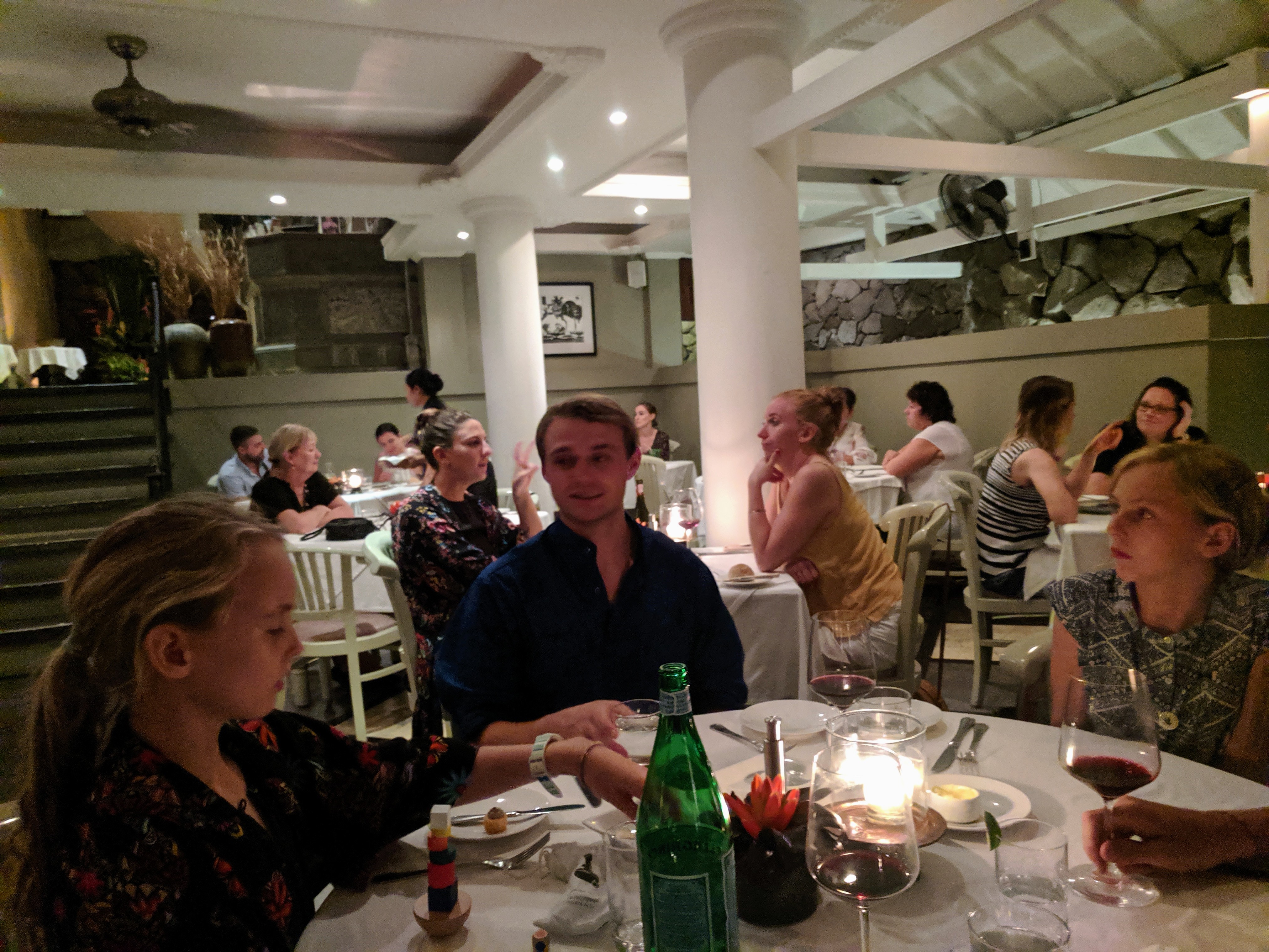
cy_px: 476
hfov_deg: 67.3
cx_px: 634
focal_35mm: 26
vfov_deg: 53.1
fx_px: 953
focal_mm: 4.67
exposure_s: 1/15
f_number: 2
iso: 2304
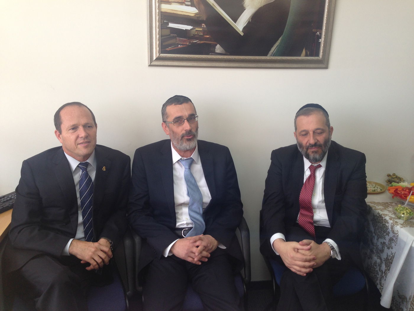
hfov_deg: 55.4
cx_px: 207
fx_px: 395
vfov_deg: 42.9
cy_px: 156
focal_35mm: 33
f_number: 2.4
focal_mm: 4.12
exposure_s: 1/40
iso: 50
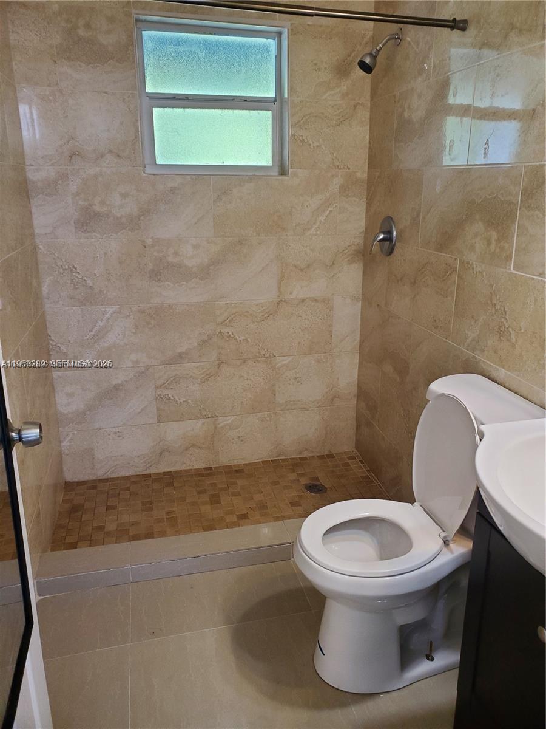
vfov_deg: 67.3
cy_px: 364
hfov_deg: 53.1
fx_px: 547
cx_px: 273
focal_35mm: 26
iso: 200
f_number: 2.4
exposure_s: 1/59
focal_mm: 4.3
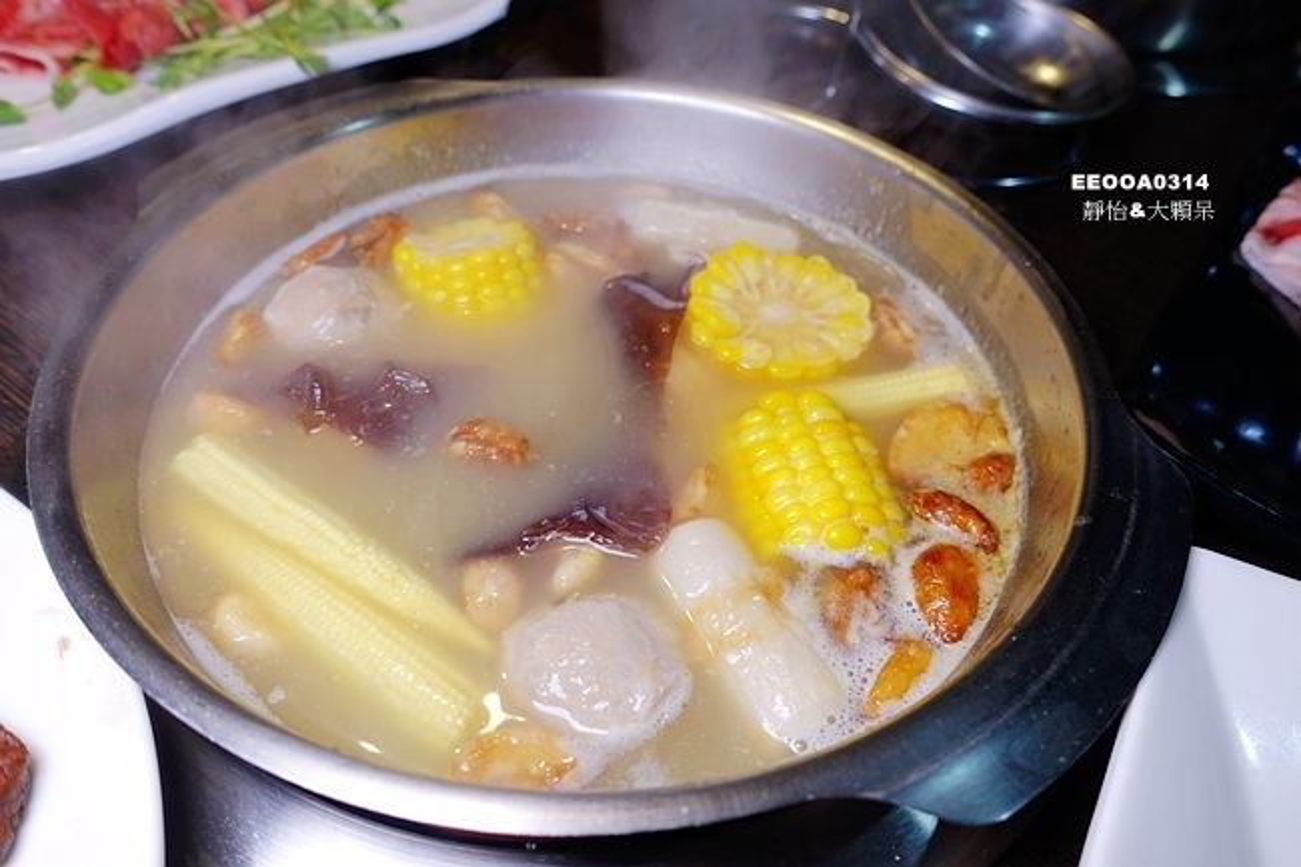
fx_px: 867
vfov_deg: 53.1
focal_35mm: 24
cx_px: 650
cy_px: 434
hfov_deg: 73.8
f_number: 2.8
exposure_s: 1/80
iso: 125
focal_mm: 8.8
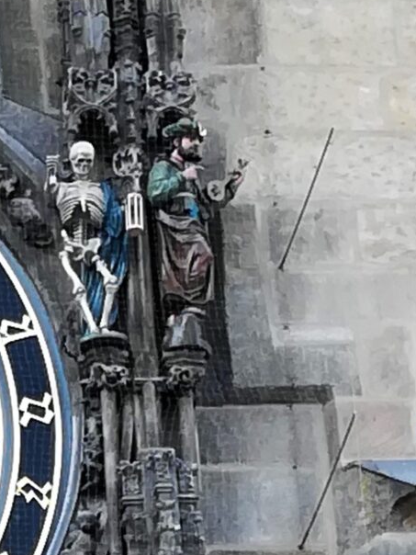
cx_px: -253
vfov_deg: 9.3
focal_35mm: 212
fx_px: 3397
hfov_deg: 6.9
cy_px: 561
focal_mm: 3.83
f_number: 2.2
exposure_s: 1/100
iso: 64
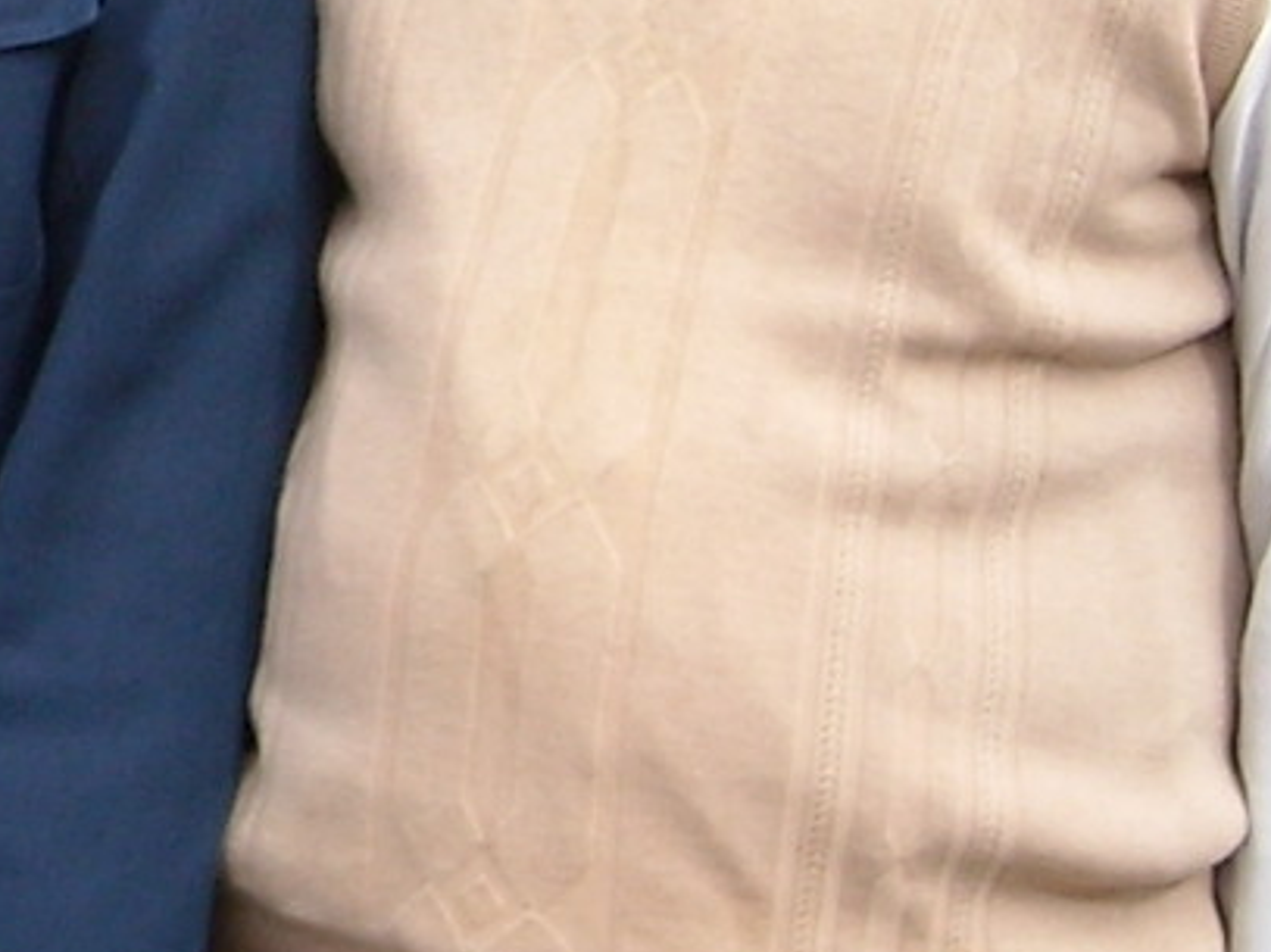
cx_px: -834
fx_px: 8186
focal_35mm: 223
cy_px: -62
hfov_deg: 8.6
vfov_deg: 6.6
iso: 64
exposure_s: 1/353
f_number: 2.8
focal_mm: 5.7
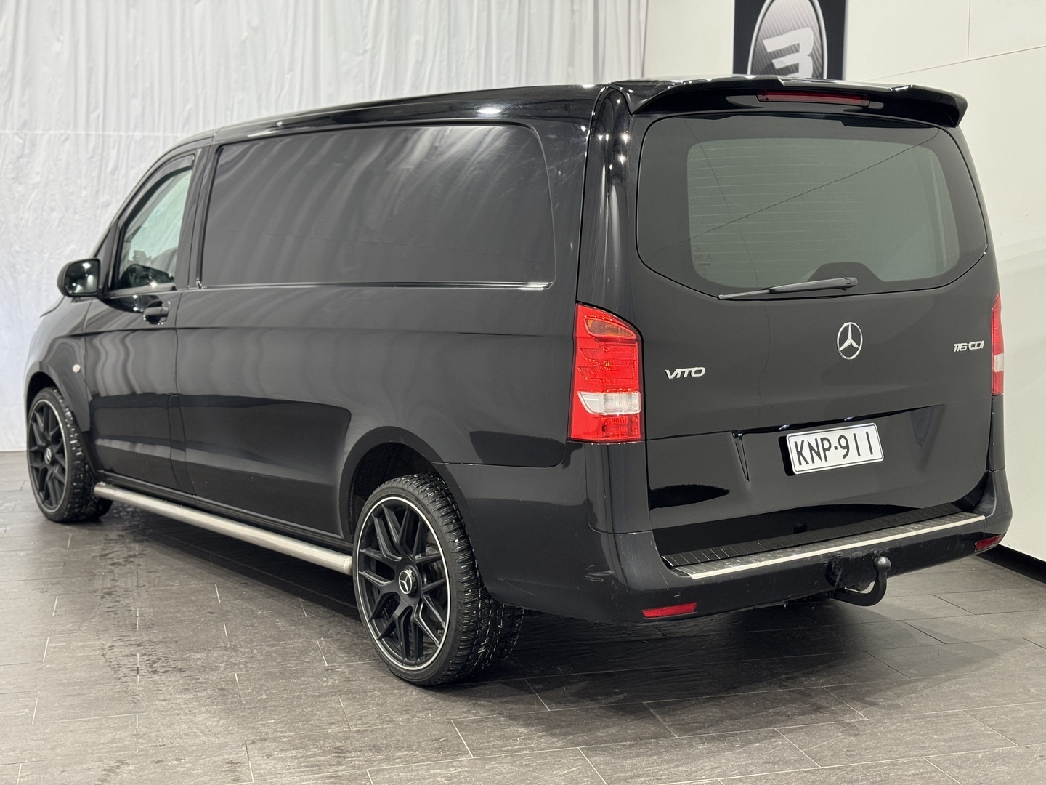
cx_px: 523
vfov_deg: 30.3
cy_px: 392
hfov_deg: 39.7
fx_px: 1450
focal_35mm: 48
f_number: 1.78
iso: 125
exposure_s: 1/50
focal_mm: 6.76
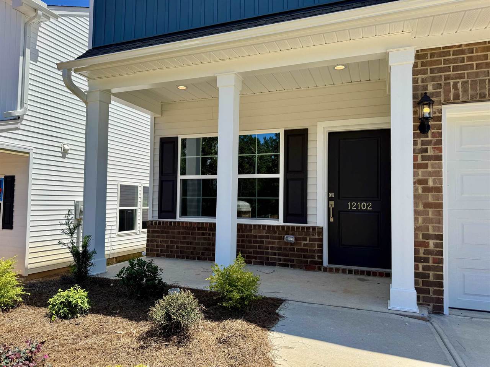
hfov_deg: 71.6
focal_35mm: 24
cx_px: 245
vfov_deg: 56.8
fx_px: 340
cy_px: 184
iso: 80
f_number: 1.78
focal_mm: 6.76
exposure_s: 1/3096
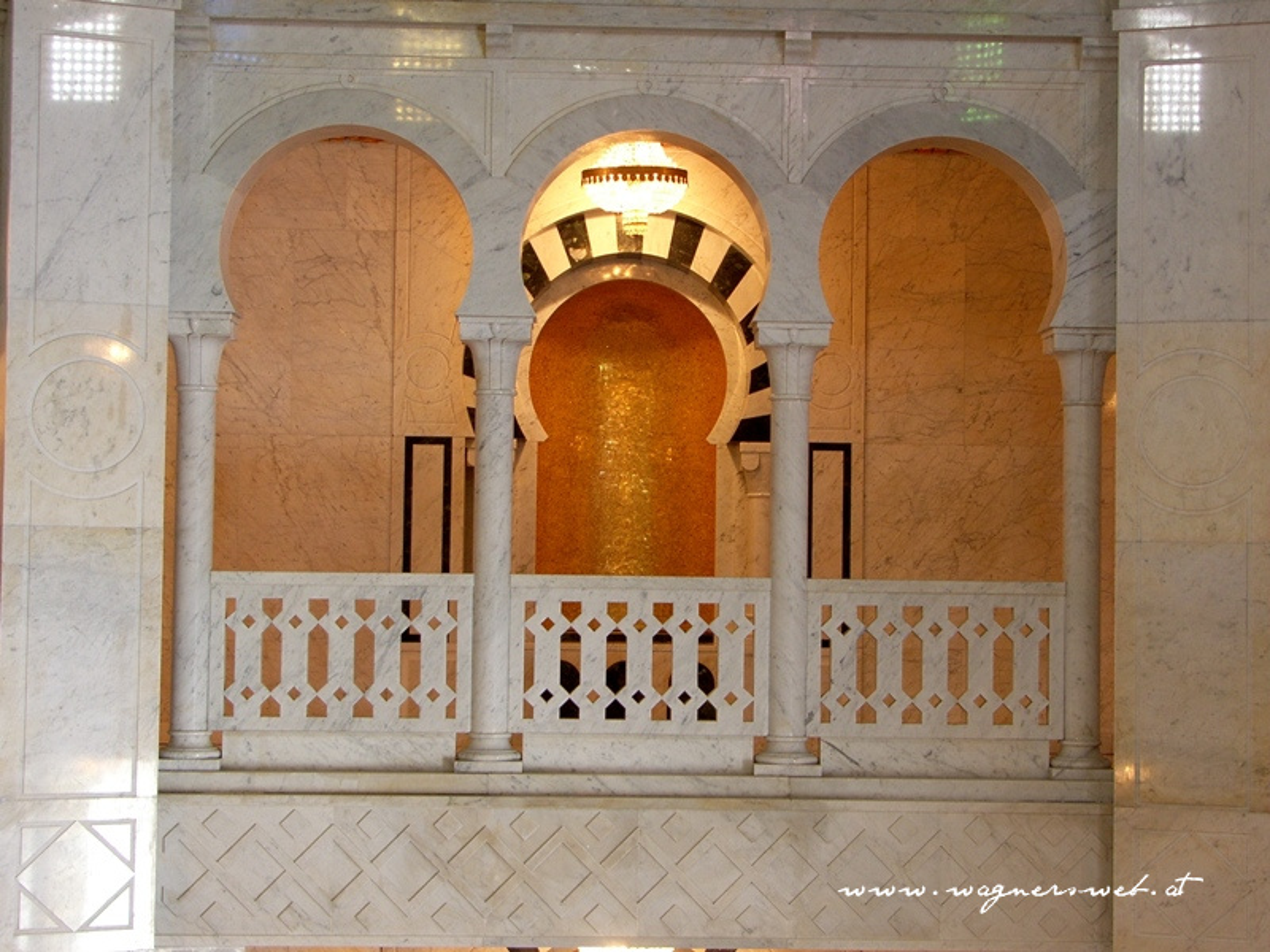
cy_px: 476
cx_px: 635
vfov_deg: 24.4
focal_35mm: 60
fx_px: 2201
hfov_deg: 32.2
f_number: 2.8
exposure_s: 1/15
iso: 100
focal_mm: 15.5
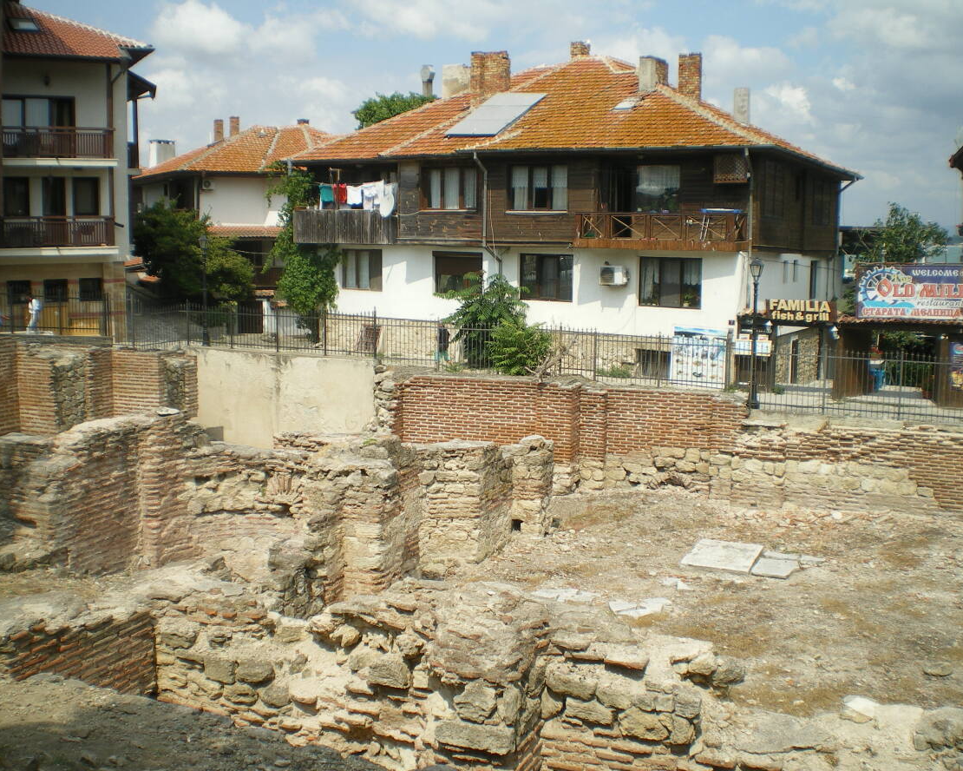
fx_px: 1083
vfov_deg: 39.2
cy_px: 384
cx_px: 491
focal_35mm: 38
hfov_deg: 47.9
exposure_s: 1/500
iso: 50
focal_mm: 6.3
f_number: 4.6
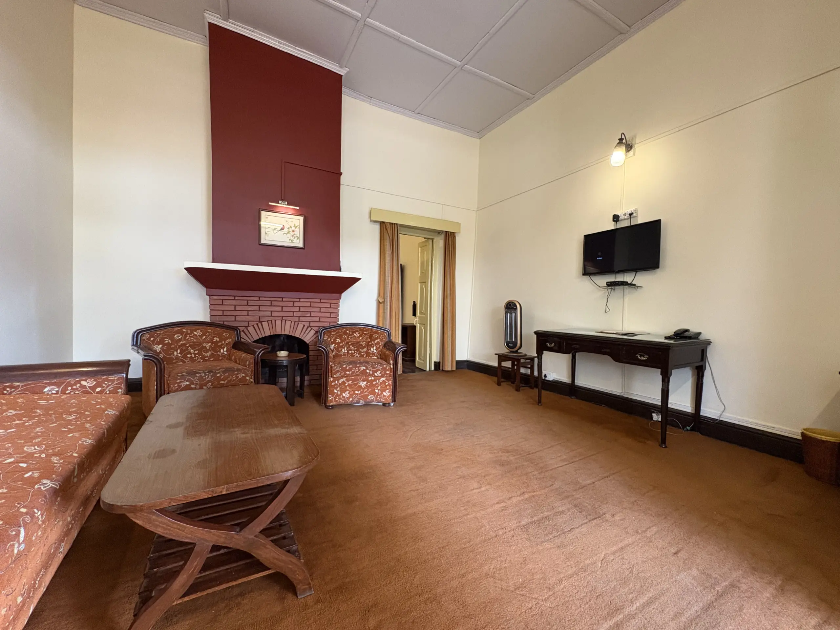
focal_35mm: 14
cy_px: 315
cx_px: 420
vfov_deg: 85.7
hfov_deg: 102.1
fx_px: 340
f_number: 2.2
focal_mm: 2.22
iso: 400
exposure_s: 1/51
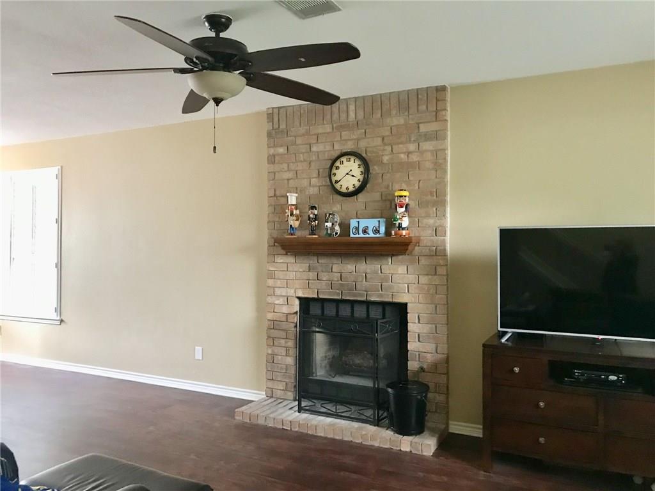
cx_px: 328
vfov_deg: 49.7
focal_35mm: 28
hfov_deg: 63.4
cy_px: 246
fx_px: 530
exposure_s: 1/7
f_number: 1.8
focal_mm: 3.99
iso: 100
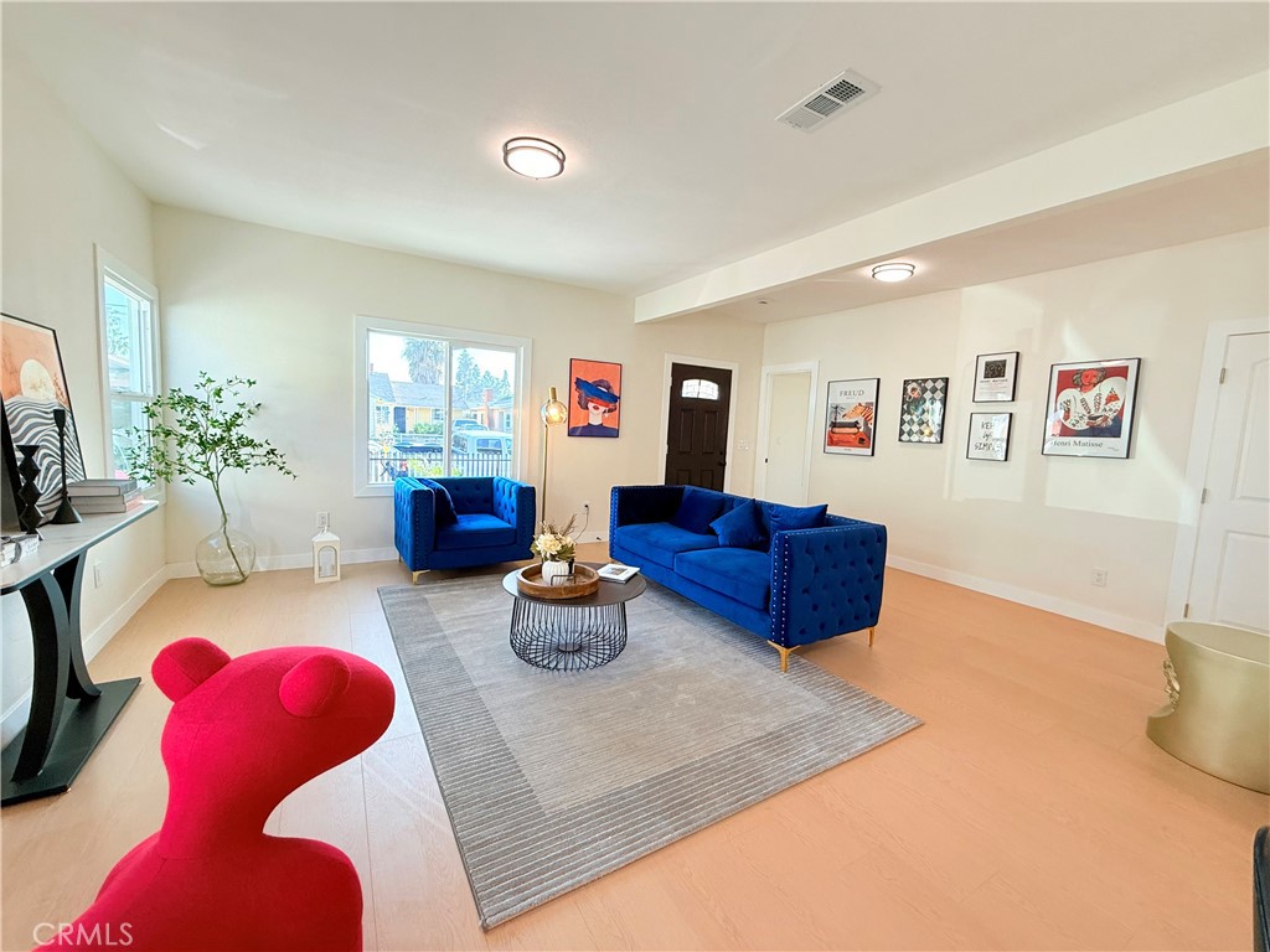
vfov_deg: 85.7
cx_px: 635
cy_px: 476
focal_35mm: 14
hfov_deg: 102.1
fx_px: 514
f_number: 2.2
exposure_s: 1/120
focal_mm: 2.22
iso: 100
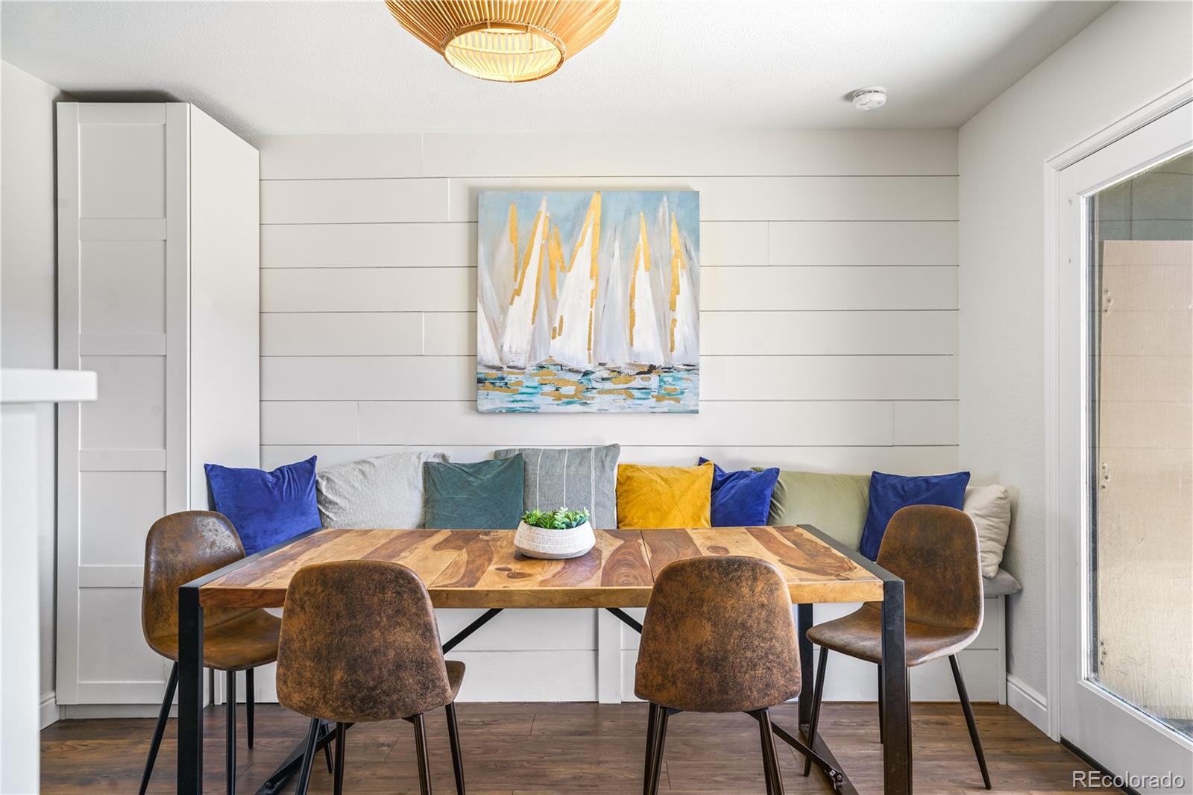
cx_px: 596
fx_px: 762
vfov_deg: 55.1
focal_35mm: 23
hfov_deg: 76.1
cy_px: 398
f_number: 9
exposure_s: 1
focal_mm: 23
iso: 100
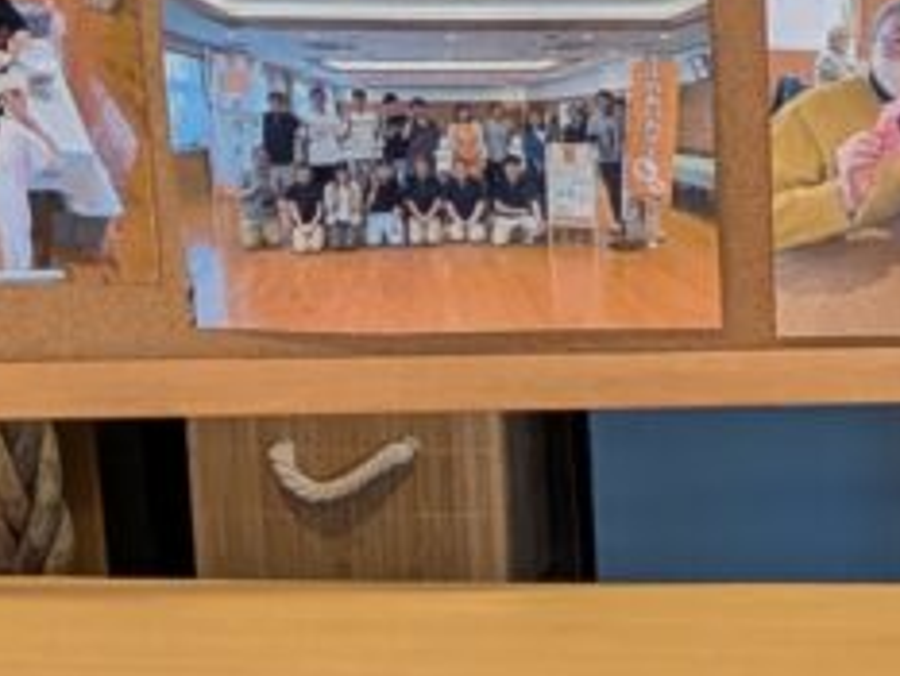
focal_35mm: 132
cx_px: 1897
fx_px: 3434
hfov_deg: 12.7
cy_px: 124
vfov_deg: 11.2
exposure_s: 1/100
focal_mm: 4.53
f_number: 1.7
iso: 73
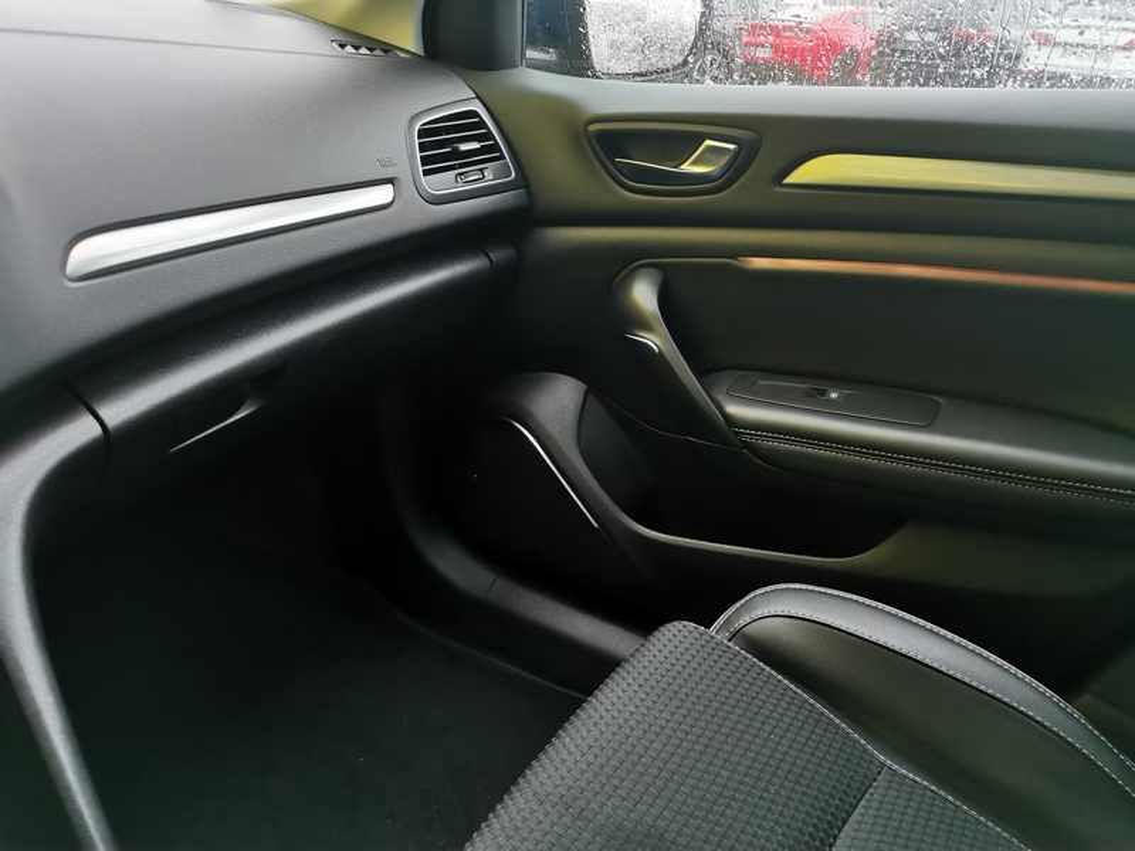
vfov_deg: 51.4
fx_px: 885
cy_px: 426
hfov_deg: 65.3
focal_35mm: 27
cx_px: 568
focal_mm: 5.58
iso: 250
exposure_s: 1/50
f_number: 1.8
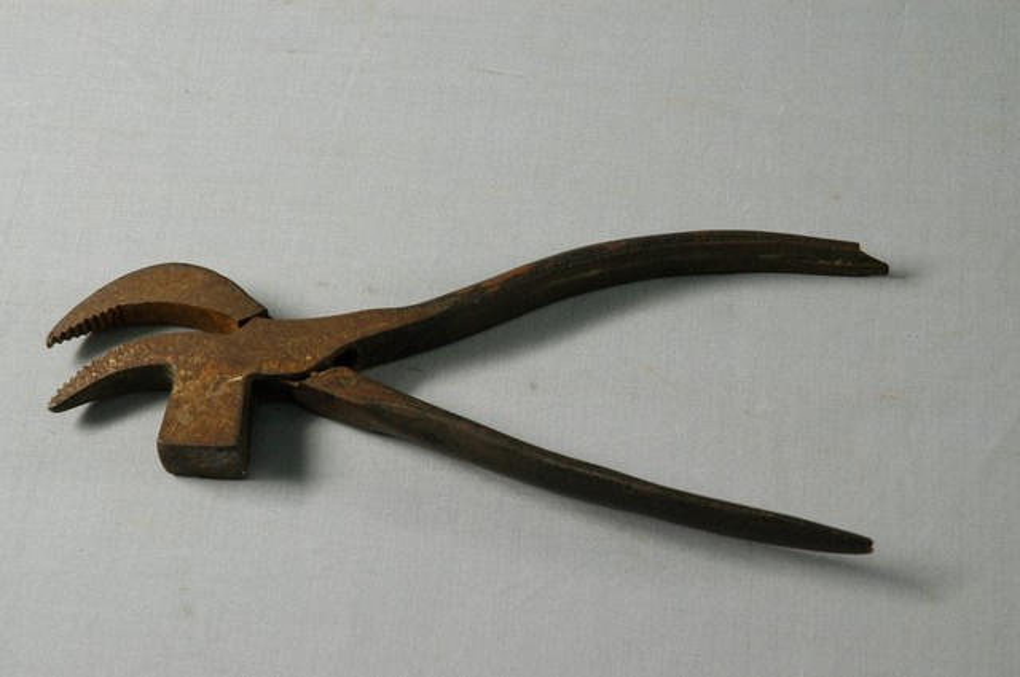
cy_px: 338
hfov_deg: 19.5
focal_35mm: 105
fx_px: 2971
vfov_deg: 13.0
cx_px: 510
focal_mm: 70
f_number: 10
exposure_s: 1/6
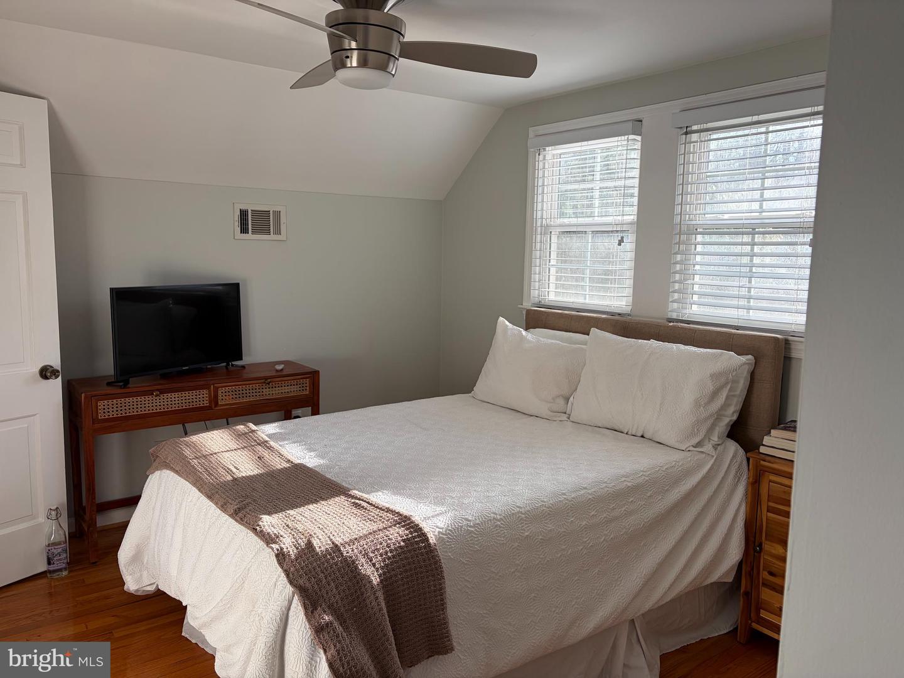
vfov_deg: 53.1
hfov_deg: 67.3
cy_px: 339
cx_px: 452
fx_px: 679
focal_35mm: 26
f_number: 1.6
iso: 32
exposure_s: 1/156
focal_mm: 5.96
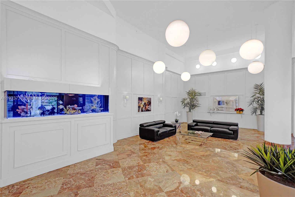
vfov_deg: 73.7
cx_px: 148
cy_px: 98
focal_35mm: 16
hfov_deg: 96.7
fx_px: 131
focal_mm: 16
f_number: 4
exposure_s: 1/80
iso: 2500
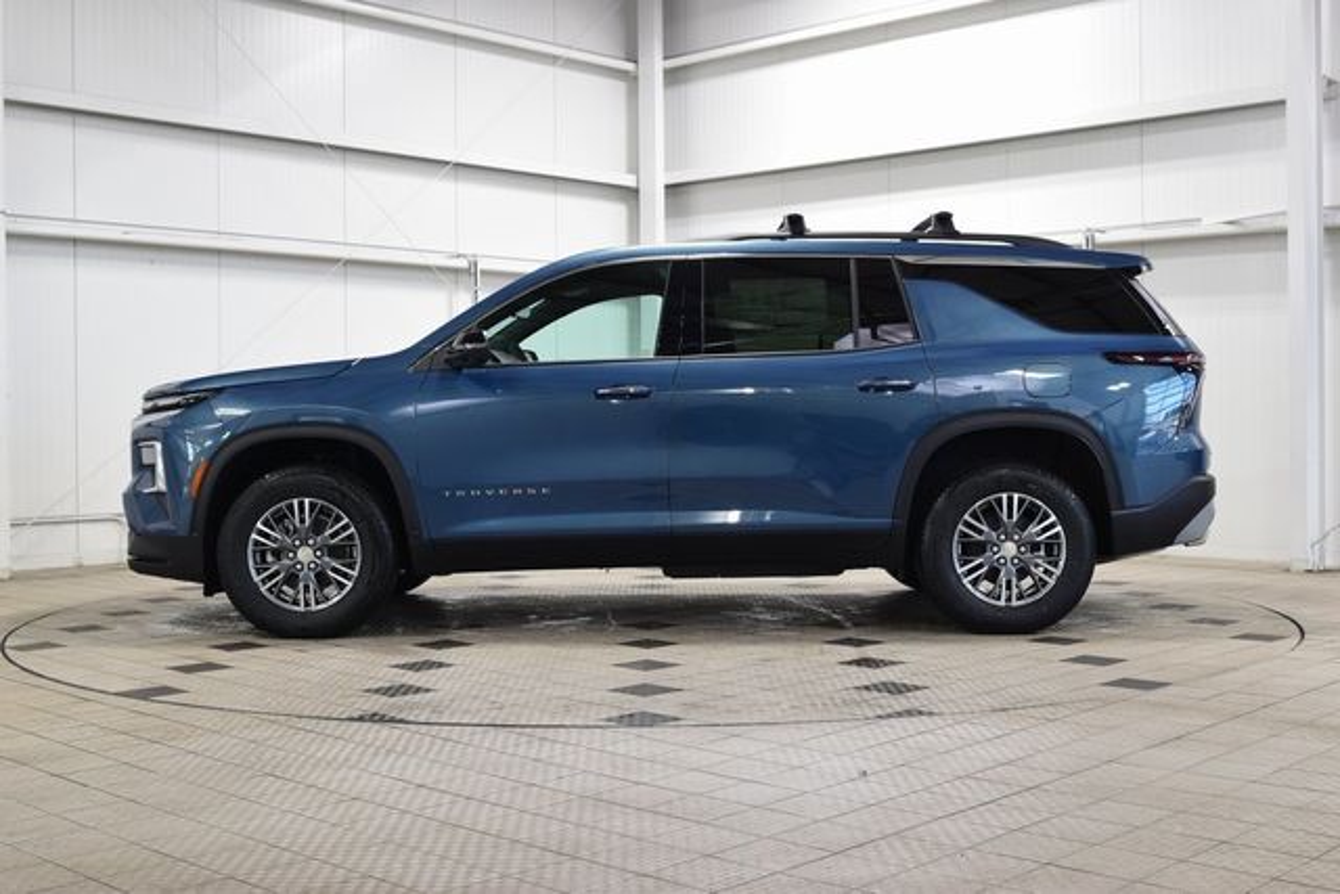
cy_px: 447
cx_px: 670
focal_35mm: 44
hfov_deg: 45.0
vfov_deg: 30.9
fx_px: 1619
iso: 500
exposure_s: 1/15
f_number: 6.3
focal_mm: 29
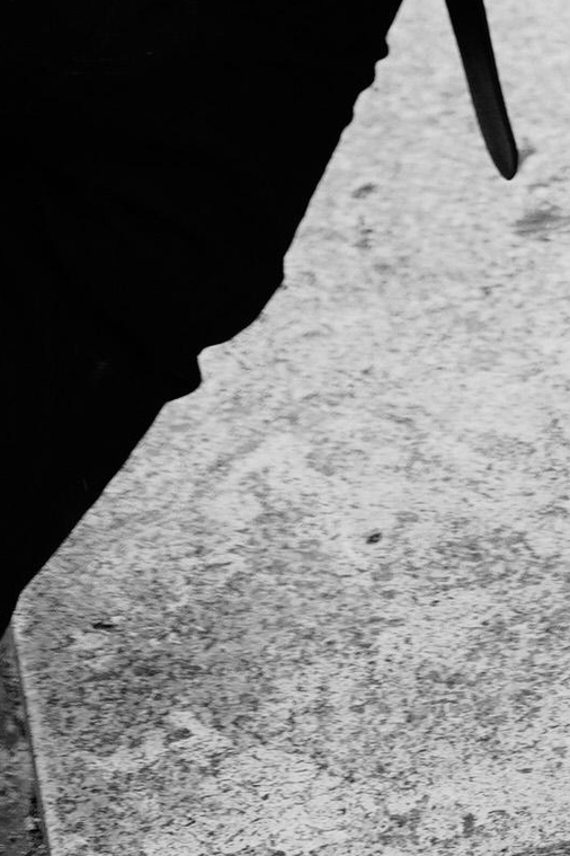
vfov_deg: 10.5
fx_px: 4203
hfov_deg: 7.5
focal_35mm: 177
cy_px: -986
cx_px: 1058
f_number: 3.5
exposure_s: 1/500
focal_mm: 35
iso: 400
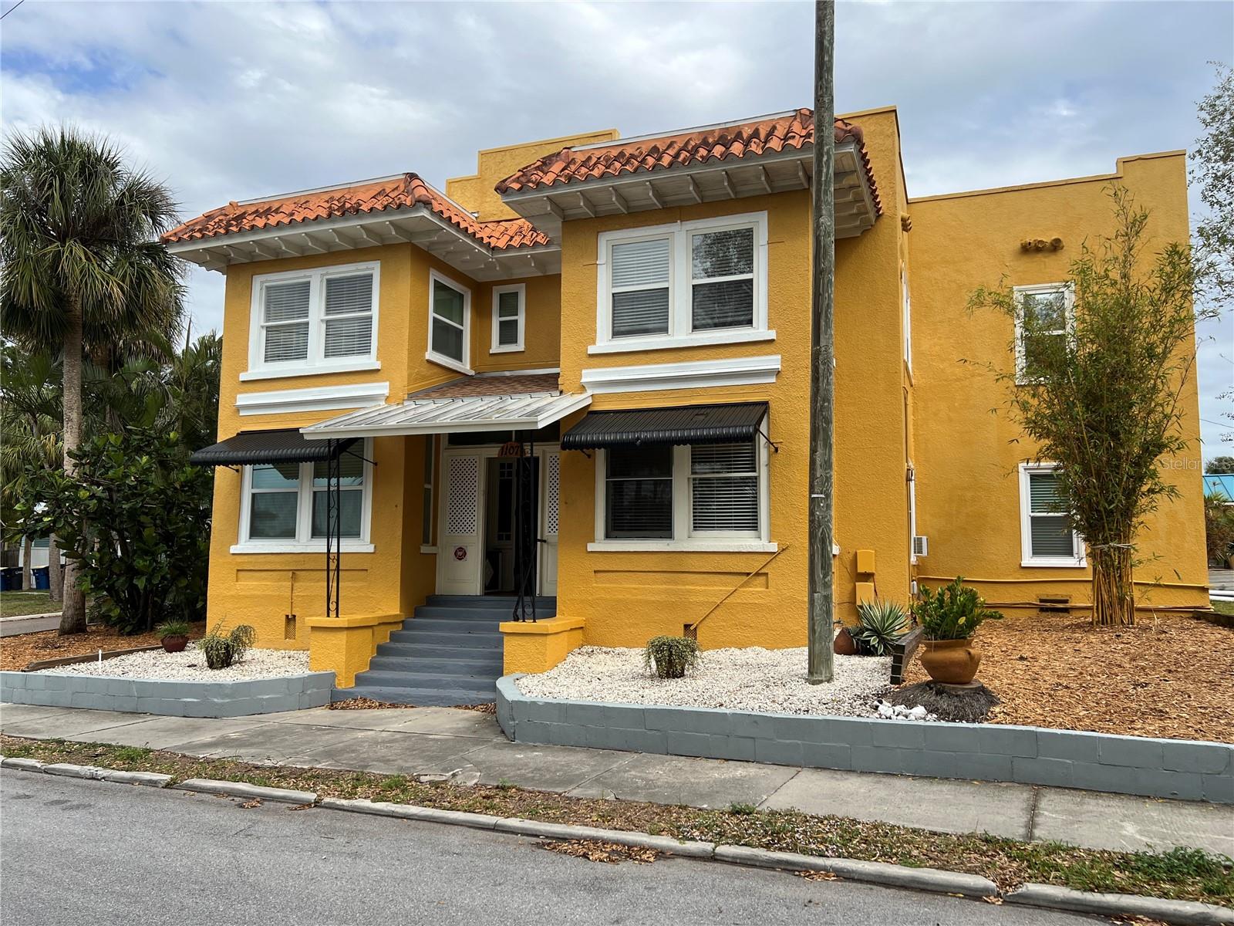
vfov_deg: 53.1
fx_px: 927
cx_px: 617
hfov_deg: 67.3
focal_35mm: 26
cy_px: 463
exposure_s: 1/2695
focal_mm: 5.7
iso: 50
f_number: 1.5
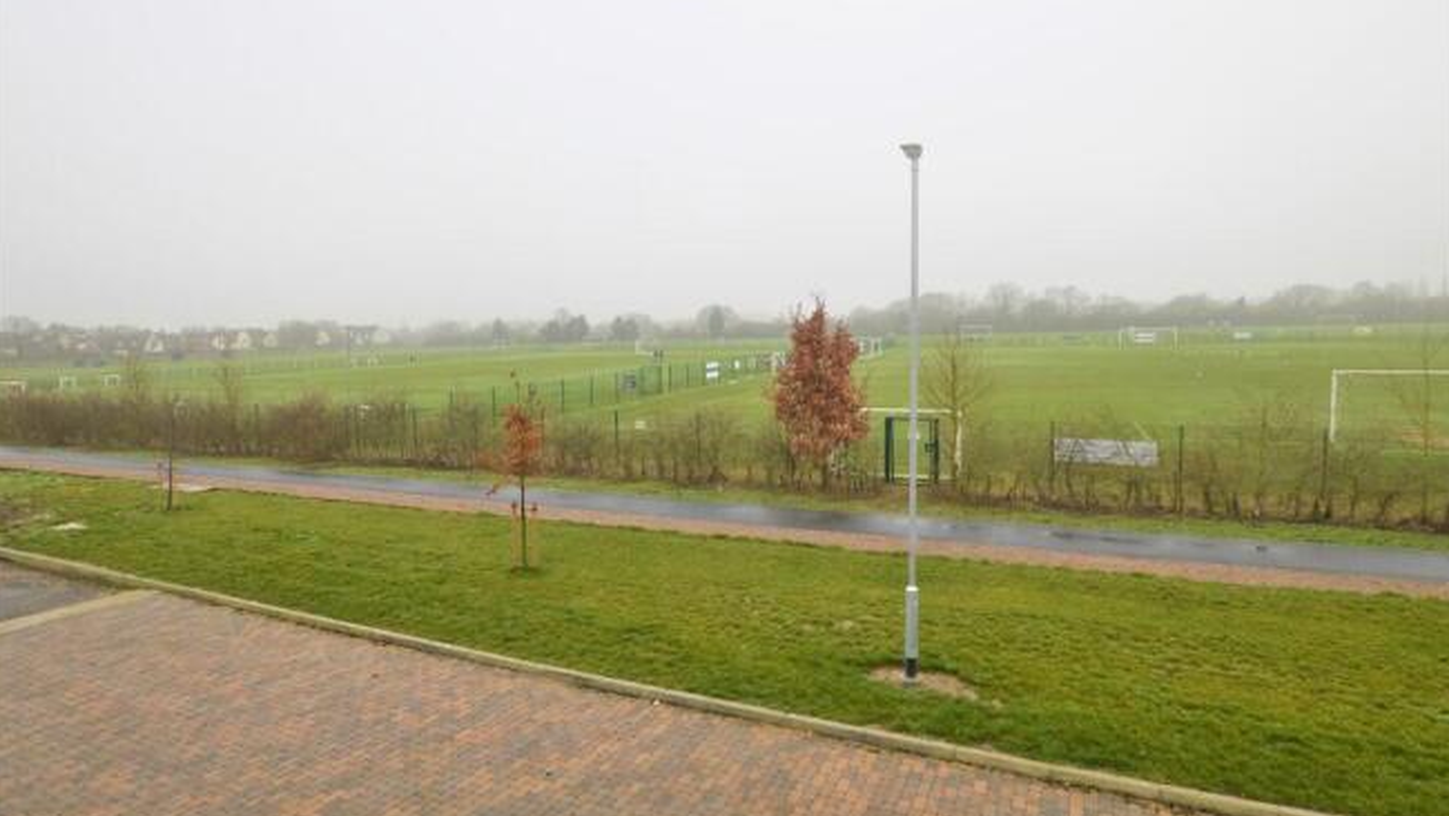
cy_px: 354
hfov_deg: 89.6
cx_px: 724
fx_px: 730
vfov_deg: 58.2
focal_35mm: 19
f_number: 5.6
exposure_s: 1/125
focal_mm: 12
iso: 110
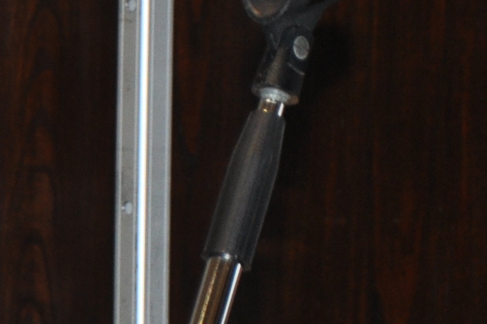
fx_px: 11686
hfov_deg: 2.4
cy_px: 435
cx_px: -615
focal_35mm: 865
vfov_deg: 1.6
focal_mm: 105
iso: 400
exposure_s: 1/60
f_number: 5.6
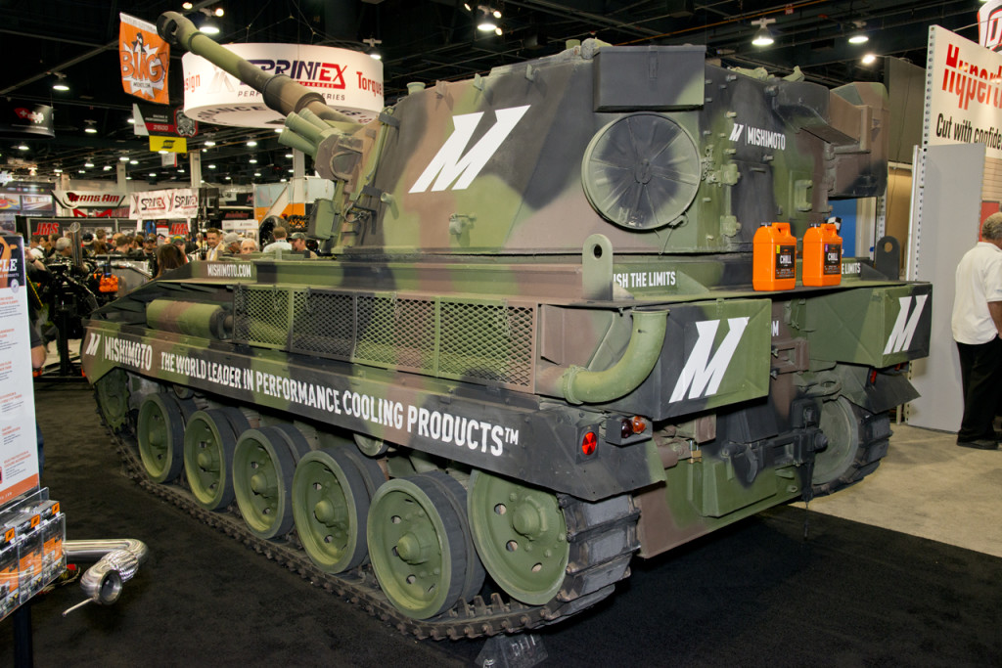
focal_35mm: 31
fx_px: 863
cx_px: 501
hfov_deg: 60.3
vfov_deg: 42.3
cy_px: 334
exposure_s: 1/60
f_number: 7.1
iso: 640
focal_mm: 31
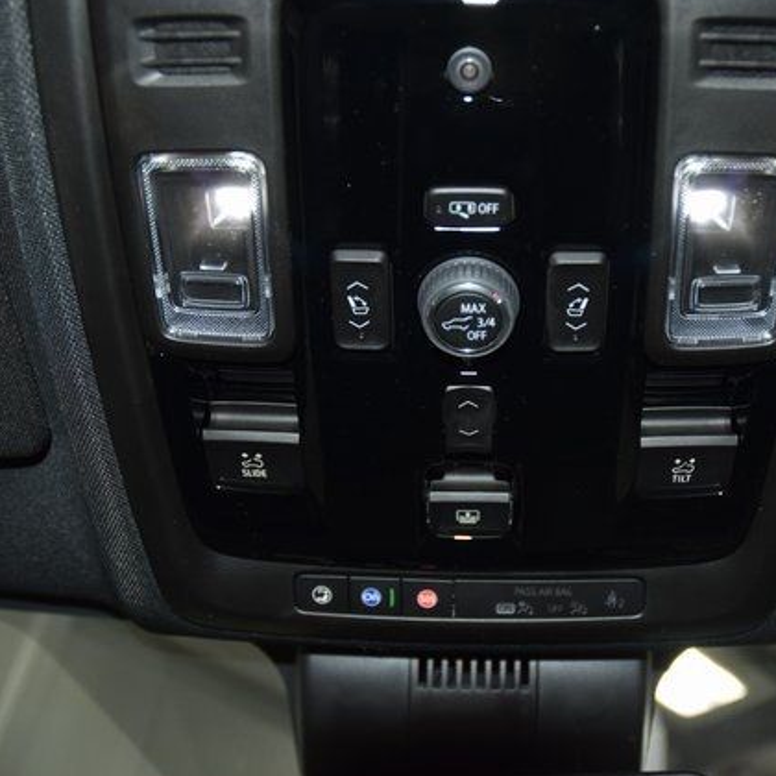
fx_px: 888
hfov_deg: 46.9
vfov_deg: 47.2
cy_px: 389
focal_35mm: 35
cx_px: 469
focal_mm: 18
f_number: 3.5
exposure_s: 1/125
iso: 720
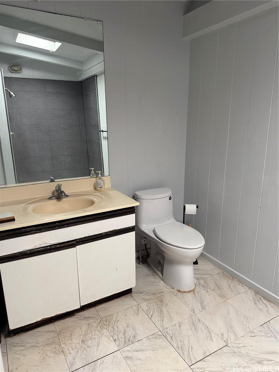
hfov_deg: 56.8
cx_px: 140
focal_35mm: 24
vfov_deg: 71.6
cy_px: 186
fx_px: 258
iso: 320
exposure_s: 1/60
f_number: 1.78
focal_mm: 6.76
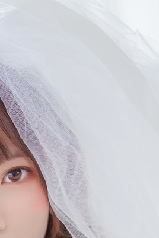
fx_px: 1038
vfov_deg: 12.3
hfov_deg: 8.5
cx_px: -93
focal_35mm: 157
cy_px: 382
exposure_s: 1/200
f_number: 2
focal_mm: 35
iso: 200
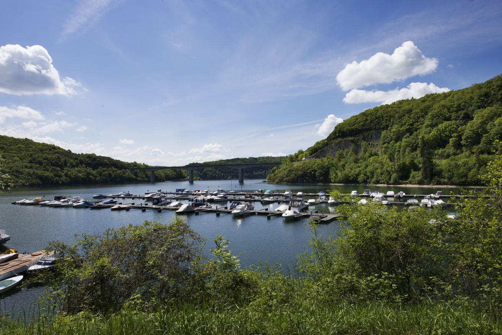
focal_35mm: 22
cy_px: 168
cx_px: 251
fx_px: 307
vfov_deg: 57.3
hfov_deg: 78.6
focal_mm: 22
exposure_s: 1/160
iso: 160
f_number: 14
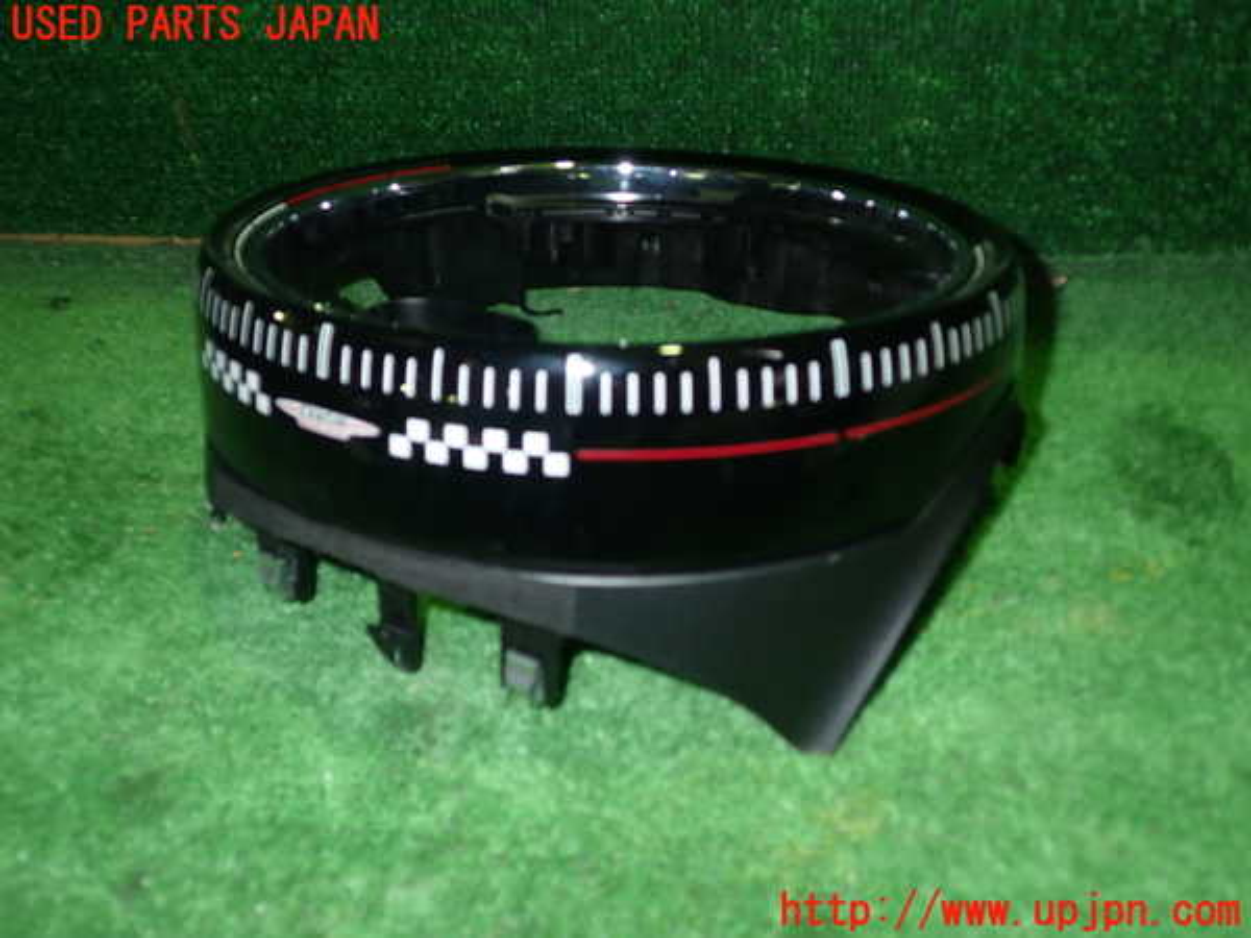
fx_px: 1084
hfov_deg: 60.0
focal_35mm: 30
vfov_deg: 46.8
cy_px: 469
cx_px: 626
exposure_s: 1/30
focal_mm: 5.4
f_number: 2.3
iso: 200
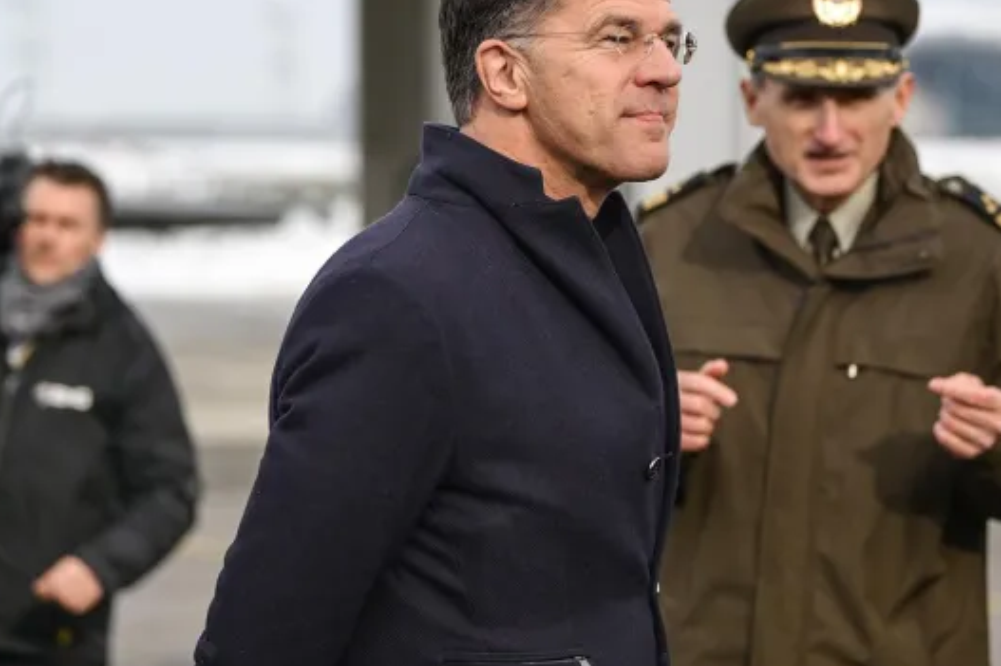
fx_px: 3808
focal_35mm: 137
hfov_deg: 15.0
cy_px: 264
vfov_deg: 10.0
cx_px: 401
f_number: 2.8
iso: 200
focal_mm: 95
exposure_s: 1/2000
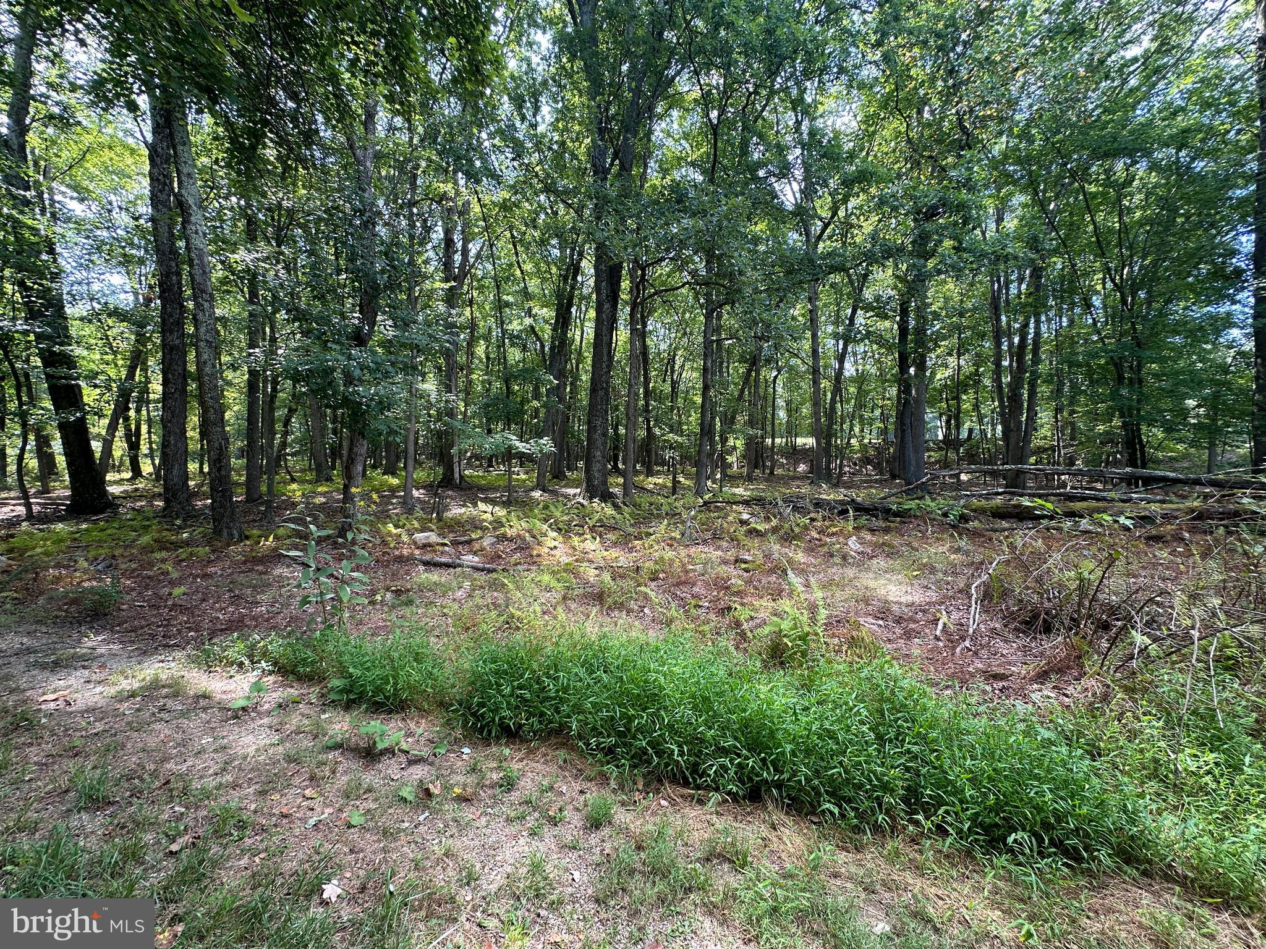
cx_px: 633
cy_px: 474
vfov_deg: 85.7
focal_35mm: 14
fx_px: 512
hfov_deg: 102.1
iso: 50
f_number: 2.2
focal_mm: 2.22
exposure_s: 1/99
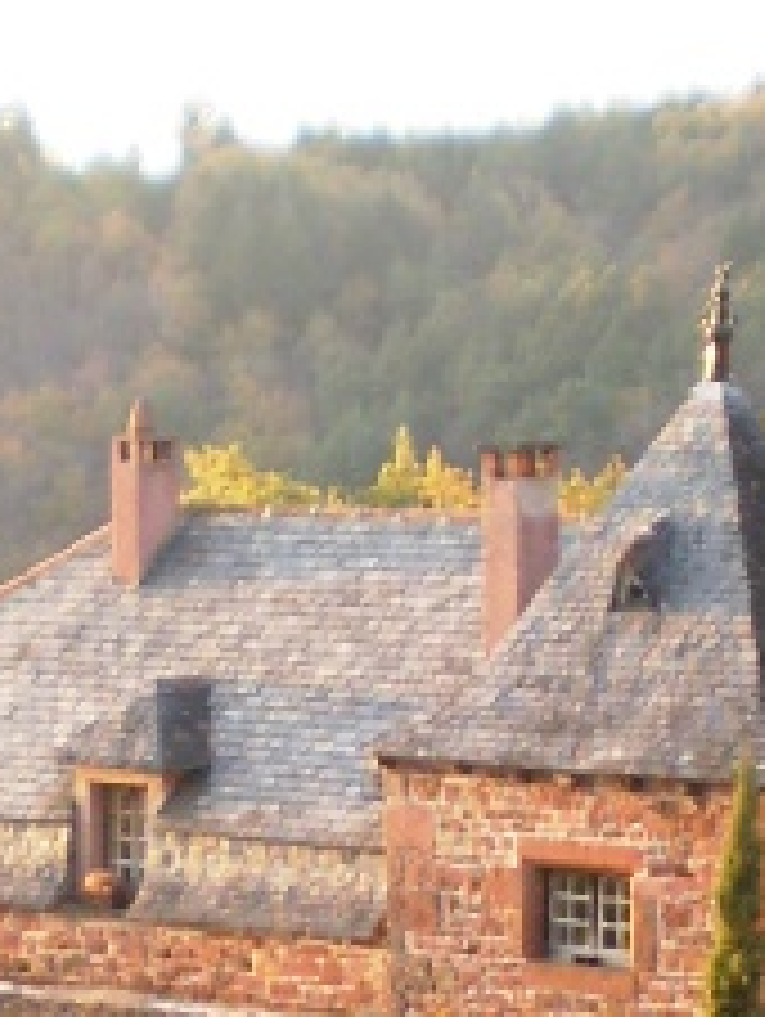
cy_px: 1184
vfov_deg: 11.9
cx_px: 256
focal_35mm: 163
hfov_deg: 9.1
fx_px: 4794
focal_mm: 6.3
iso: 64
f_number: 3.1
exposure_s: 1/50
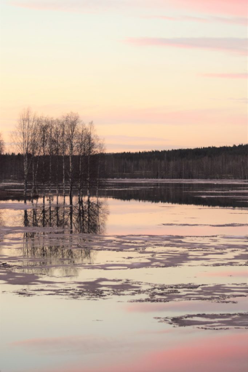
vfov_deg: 20.9
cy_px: 186
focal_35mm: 98
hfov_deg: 14.0
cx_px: 124
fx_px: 1008
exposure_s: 1/125
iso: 800
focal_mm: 65
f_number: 5.6
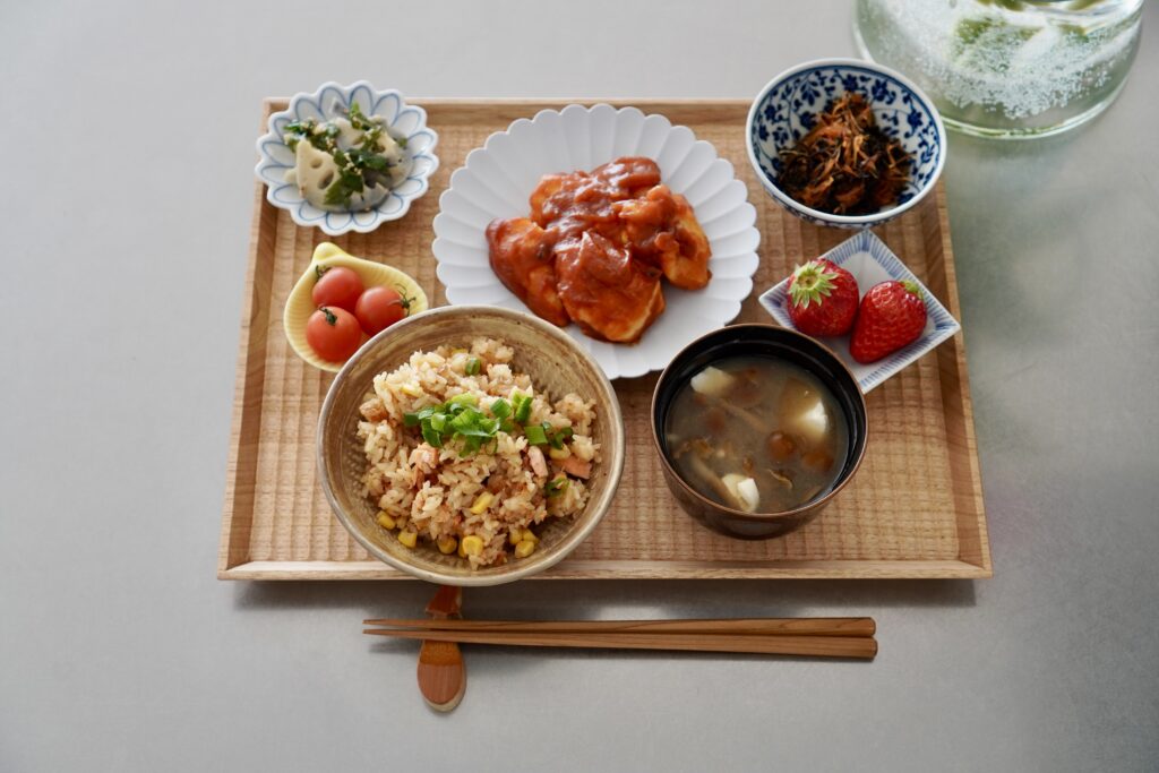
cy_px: 386
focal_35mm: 52
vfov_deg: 25.8
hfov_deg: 37.8
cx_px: 580
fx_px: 1690
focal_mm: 35
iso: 500
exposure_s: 1/160
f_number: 4
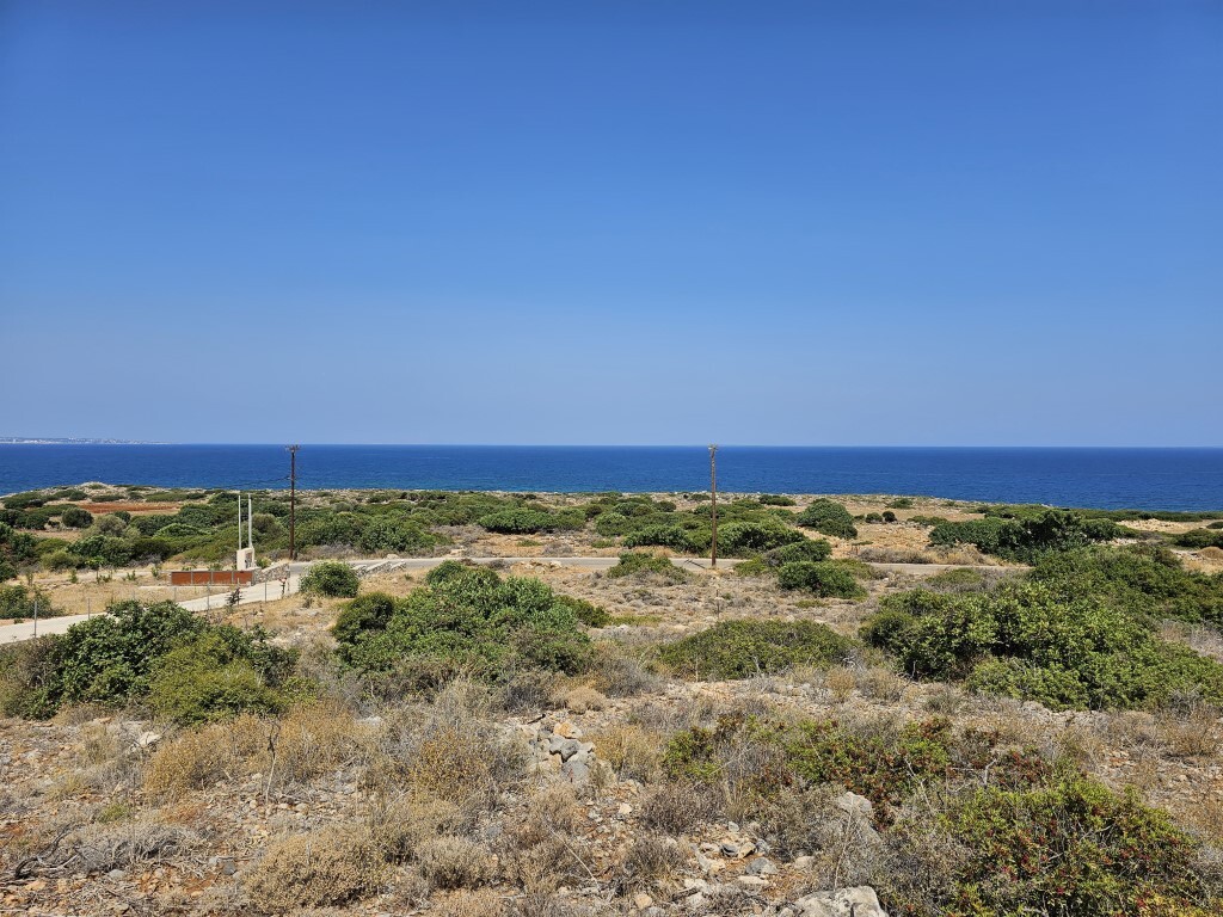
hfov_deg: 73.9
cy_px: 458
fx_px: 813
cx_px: 612
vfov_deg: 58.9
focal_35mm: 23
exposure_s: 1/1186
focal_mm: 6.3
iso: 10
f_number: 1.7
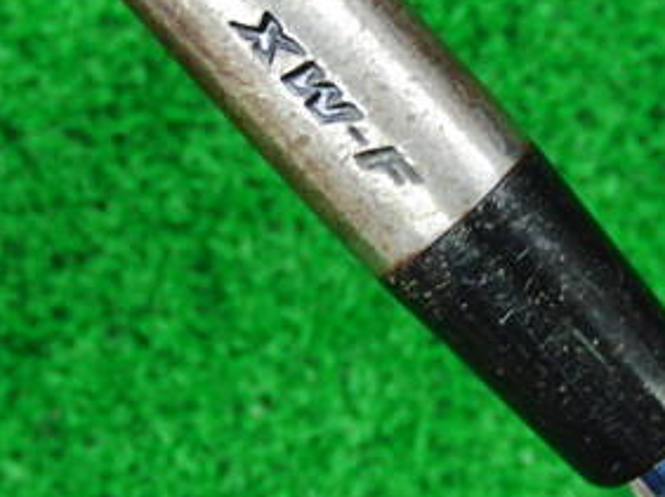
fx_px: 1612
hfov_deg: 23.2
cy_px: 174
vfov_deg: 17.5
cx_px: 432
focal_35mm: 84
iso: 400
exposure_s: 1/25
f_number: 3.6
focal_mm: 6.42
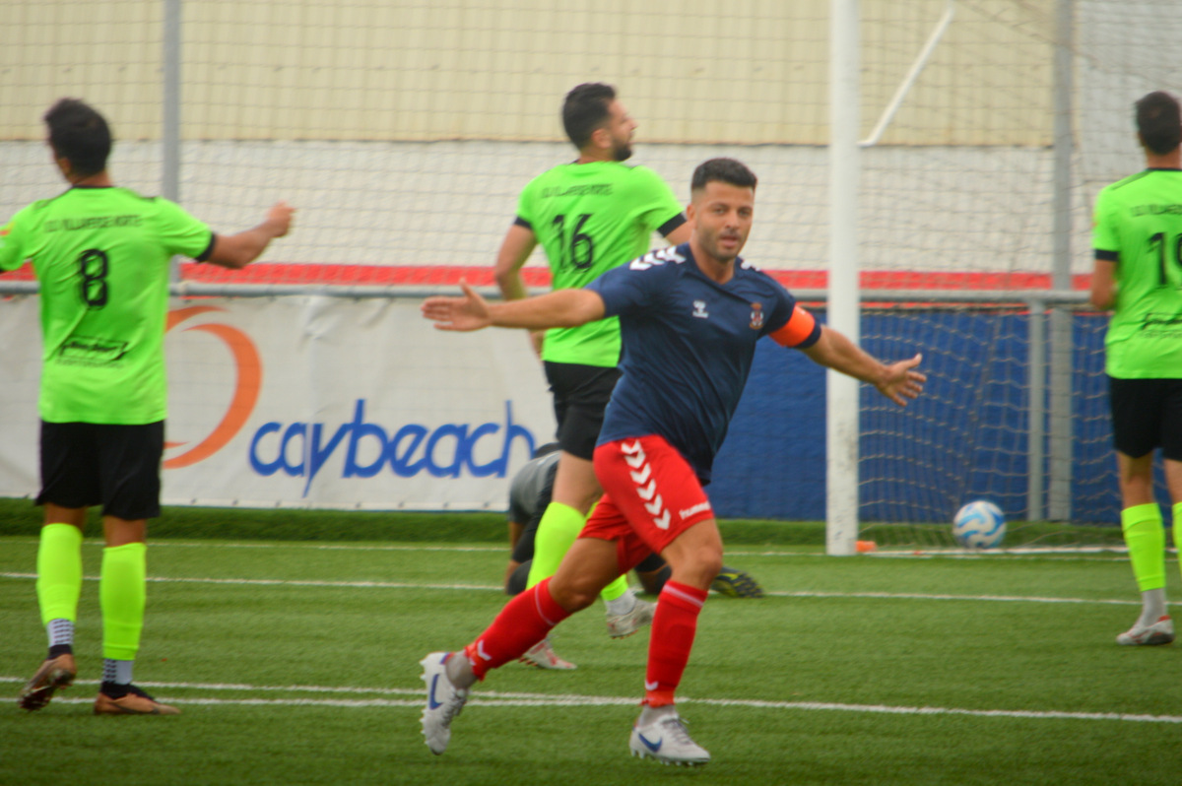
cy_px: 393
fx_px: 14762
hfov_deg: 4.6
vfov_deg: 3.0
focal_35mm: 450
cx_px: 591
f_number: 5.6
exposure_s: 1/4000
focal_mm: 300
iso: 100
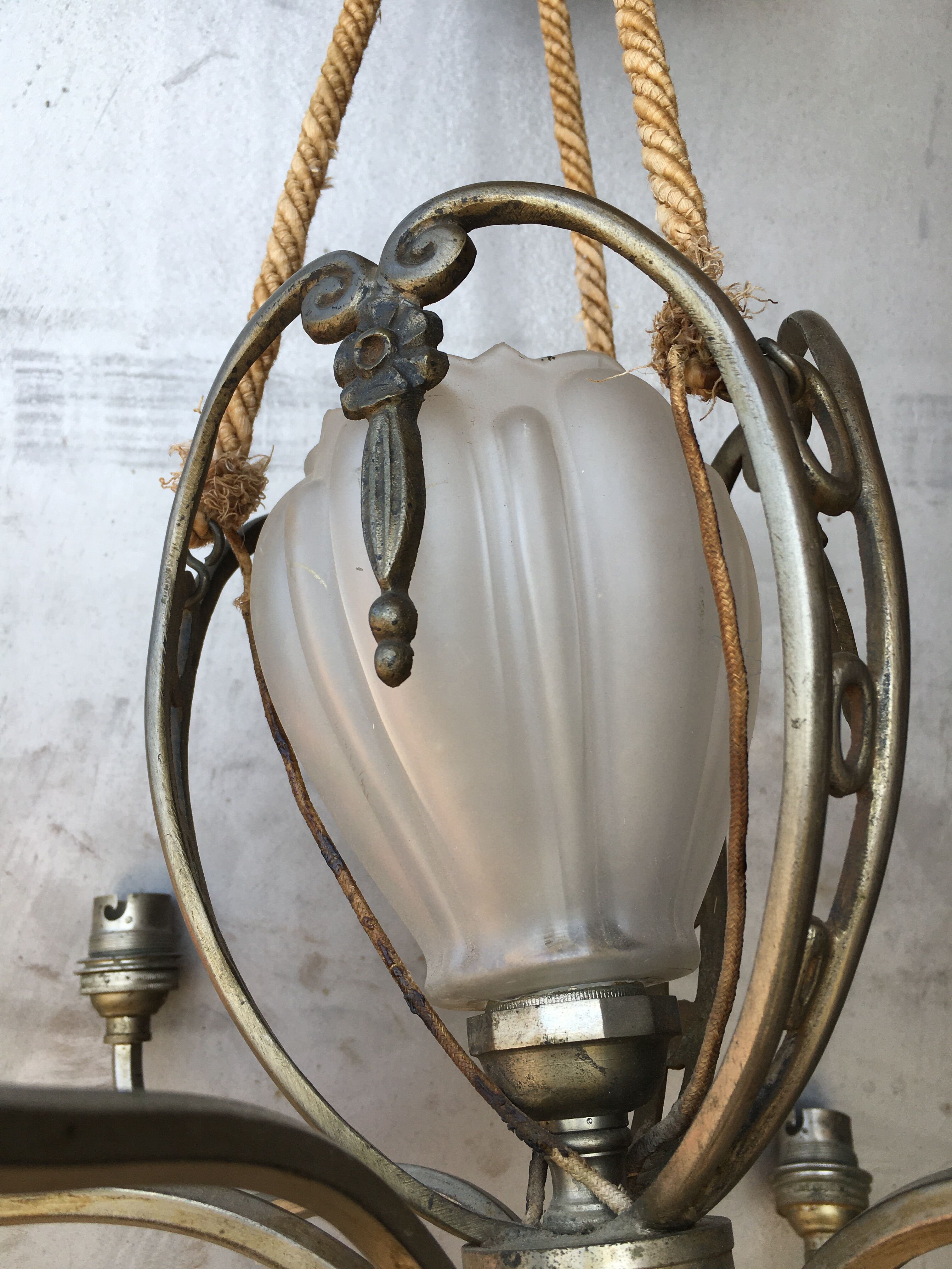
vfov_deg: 61.7
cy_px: 634
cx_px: 476
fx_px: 1063
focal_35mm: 29
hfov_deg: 48.2
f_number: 2.2
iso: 25
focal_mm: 4.15
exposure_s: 1/425
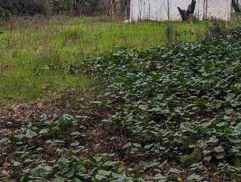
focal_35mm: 64
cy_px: -15
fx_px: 446
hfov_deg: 30.2
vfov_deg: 21.8
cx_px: 127
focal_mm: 6.81
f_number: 1.85
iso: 48
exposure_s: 1/1048
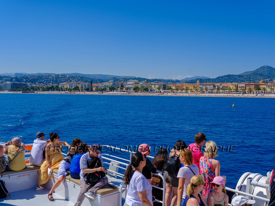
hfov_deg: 51.4
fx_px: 286
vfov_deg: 39.7
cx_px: 138
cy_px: 103
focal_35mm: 36
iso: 200
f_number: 10
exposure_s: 1/400
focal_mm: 45
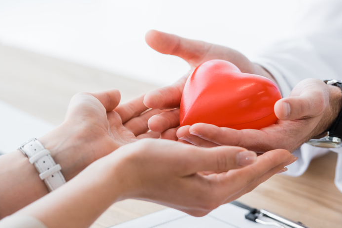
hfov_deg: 9.5
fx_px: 2052
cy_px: 116
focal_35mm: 216
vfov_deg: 6.4
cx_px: 203
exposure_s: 1/200
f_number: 3.5
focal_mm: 150
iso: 250
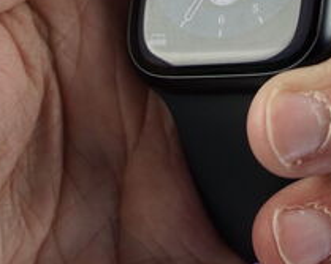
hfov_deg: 11.0
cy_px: -106
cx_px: 200
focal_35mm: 175
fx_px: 1714
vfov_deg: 8.7
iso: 125
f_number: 4
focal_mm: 47
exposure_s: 1/50
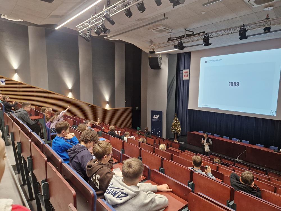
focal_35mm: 23
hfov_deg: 73.9
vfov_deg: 58.9
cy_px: 106
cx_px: 140
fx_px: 187
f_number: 1.8
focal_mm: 5.4
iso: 400
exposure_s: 1/100
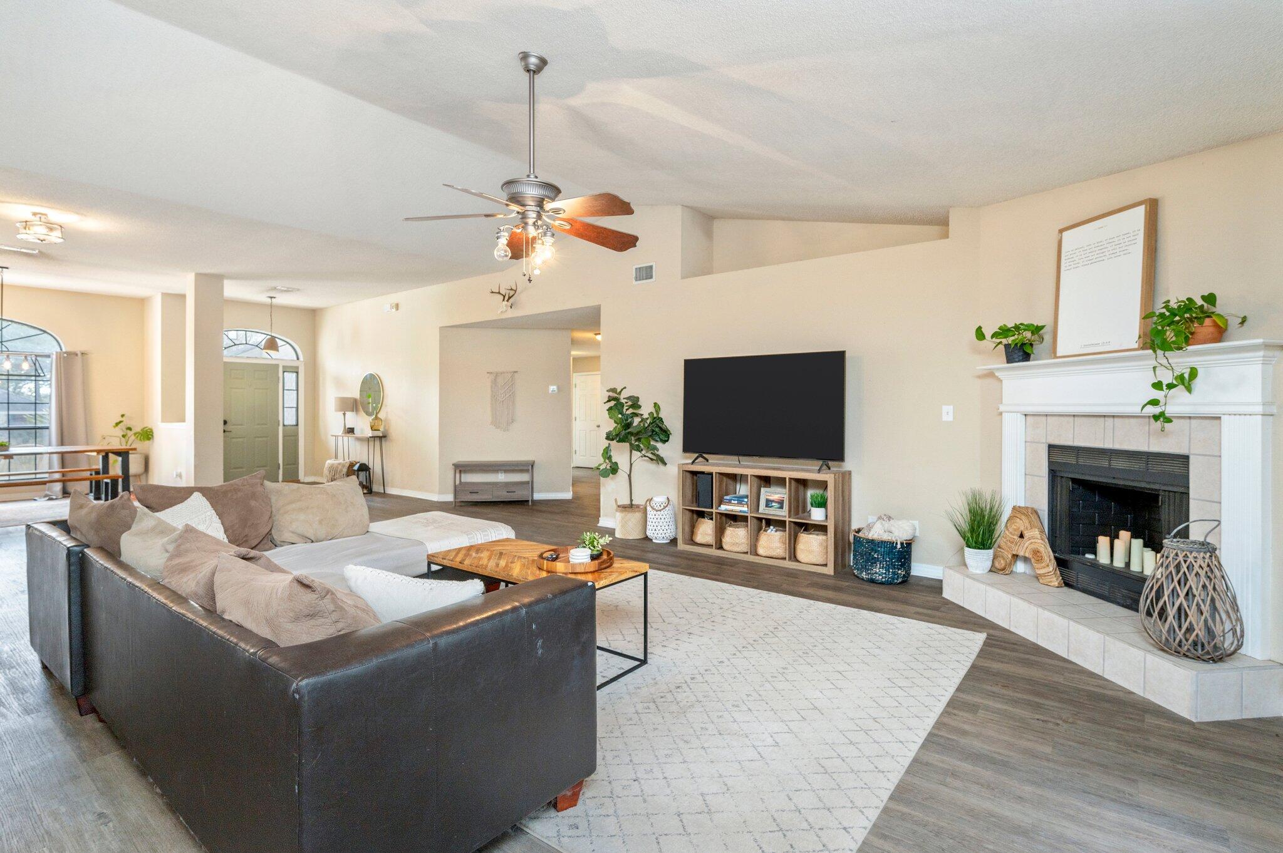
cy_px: 426
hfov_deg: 91.7
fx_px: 623
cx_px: 642
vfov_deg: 68.8
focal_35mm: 18
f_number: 6.3
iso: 400
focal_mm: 17.5
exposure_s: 1/30
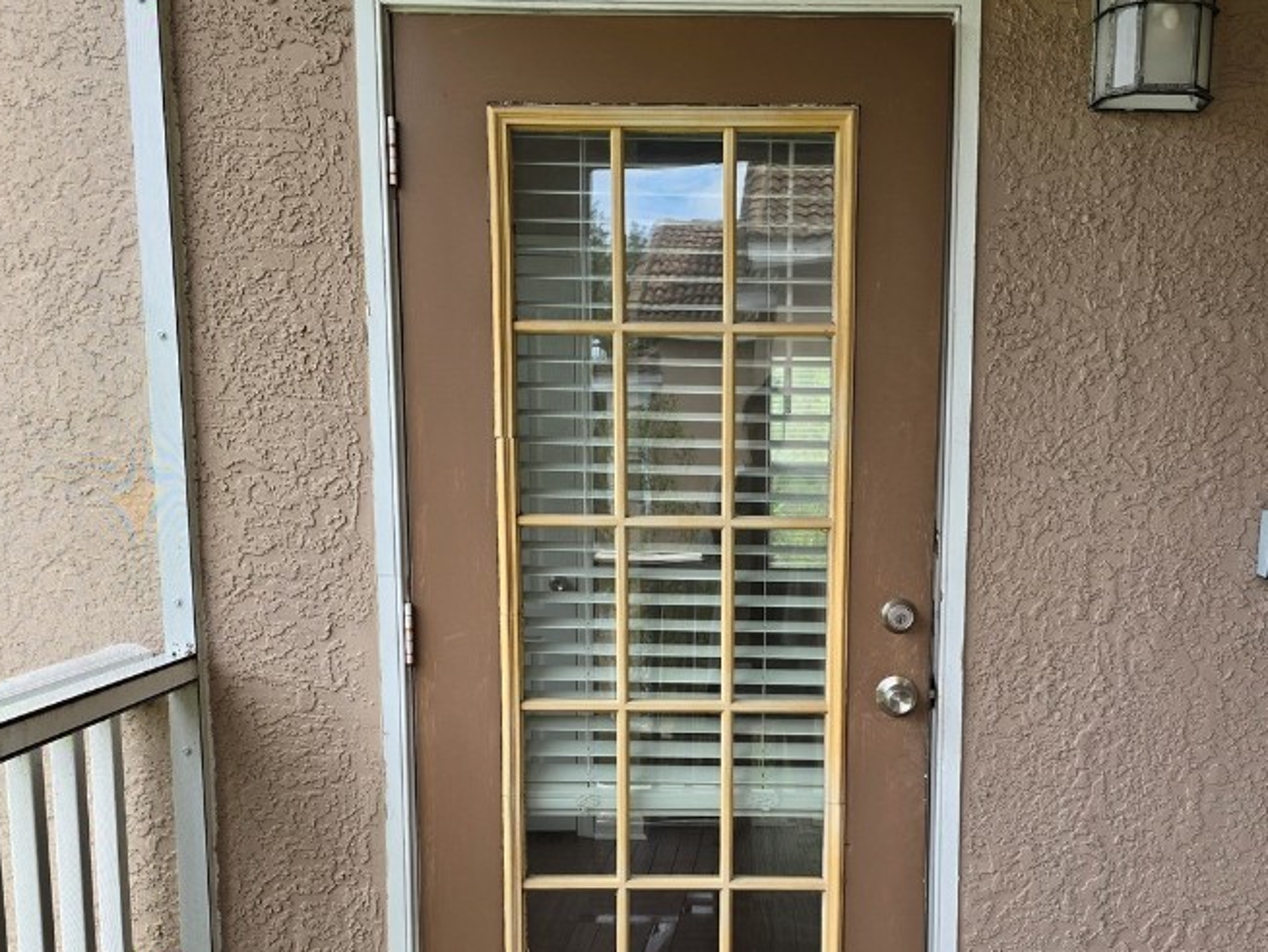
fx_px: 1319
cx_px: 715
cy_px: 665
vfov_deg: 39.0
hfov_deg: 51.2
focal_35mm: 36
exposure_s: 1/180
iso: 25
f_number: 1.7
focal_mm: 6.3
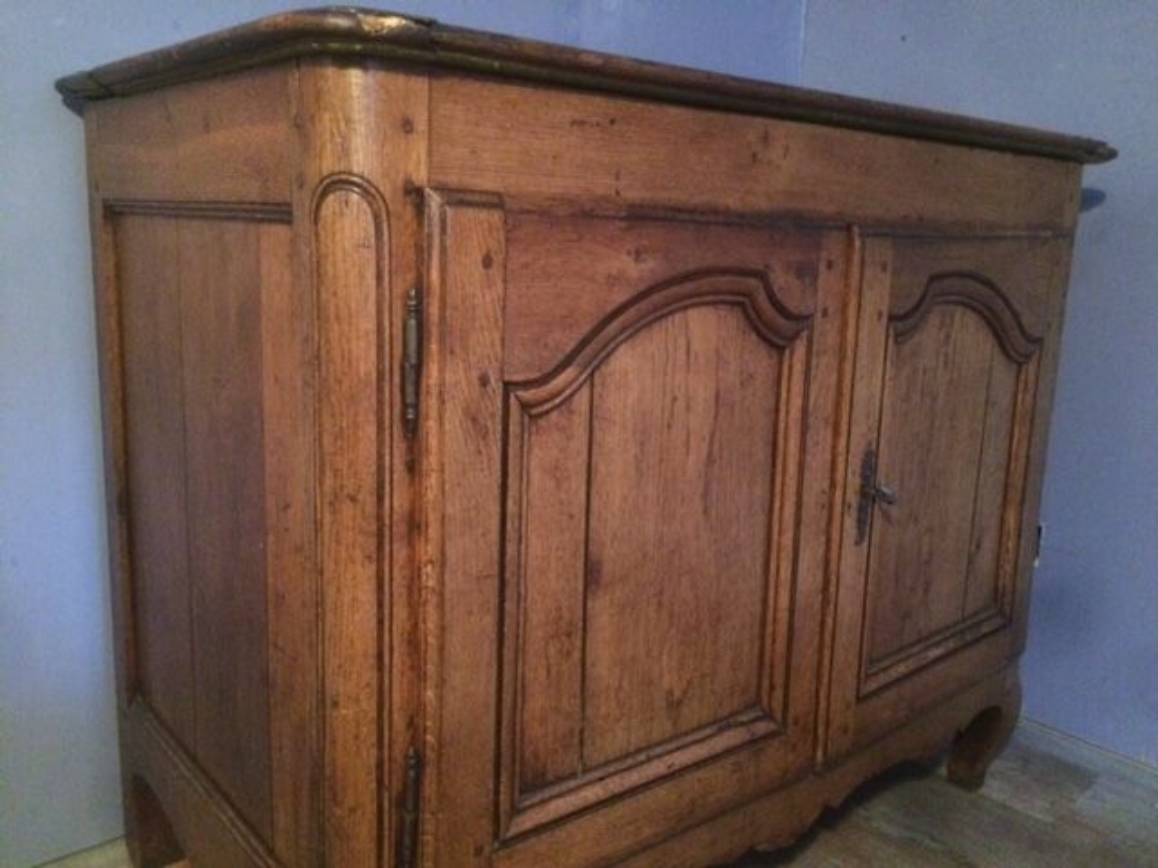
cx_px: 579
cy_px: 434
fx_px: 970
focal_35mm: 29
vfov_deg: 48.2
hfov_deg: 61.7
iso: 640
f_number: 2.2
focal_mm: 4.15
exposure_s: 1/17
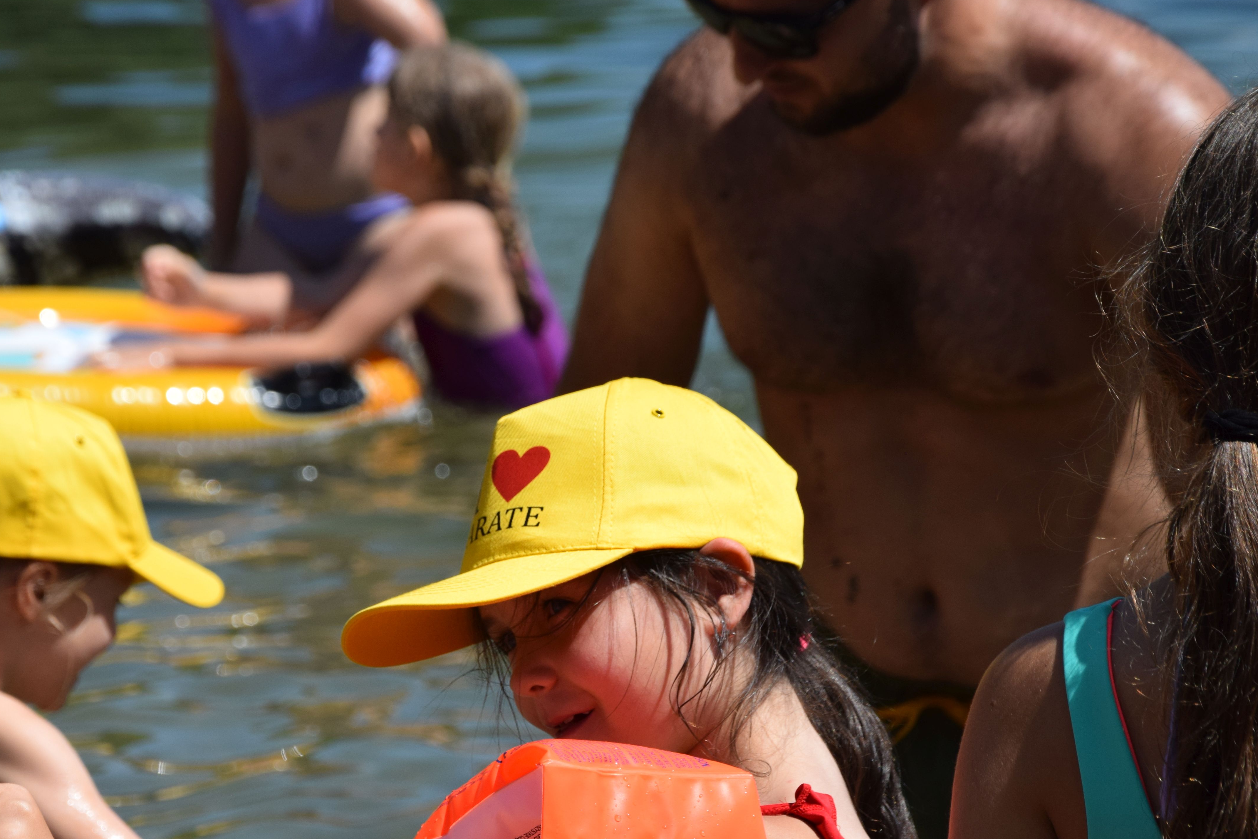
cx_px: 455
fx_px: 7712
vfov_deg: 6.2
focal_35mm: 221
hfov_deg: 9.3
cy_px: 509
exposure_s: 1/2000
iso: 400
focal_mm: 105
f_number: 7.1
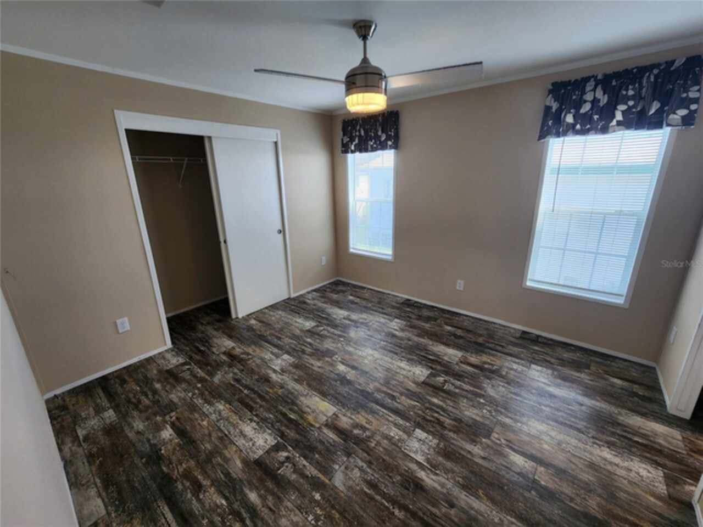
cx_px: 352
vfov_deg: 89.9
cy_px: 264
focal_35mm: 13
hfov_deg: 106.2
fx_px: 264
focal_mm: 2.2
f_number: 2.2
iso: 80
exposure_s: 1/60
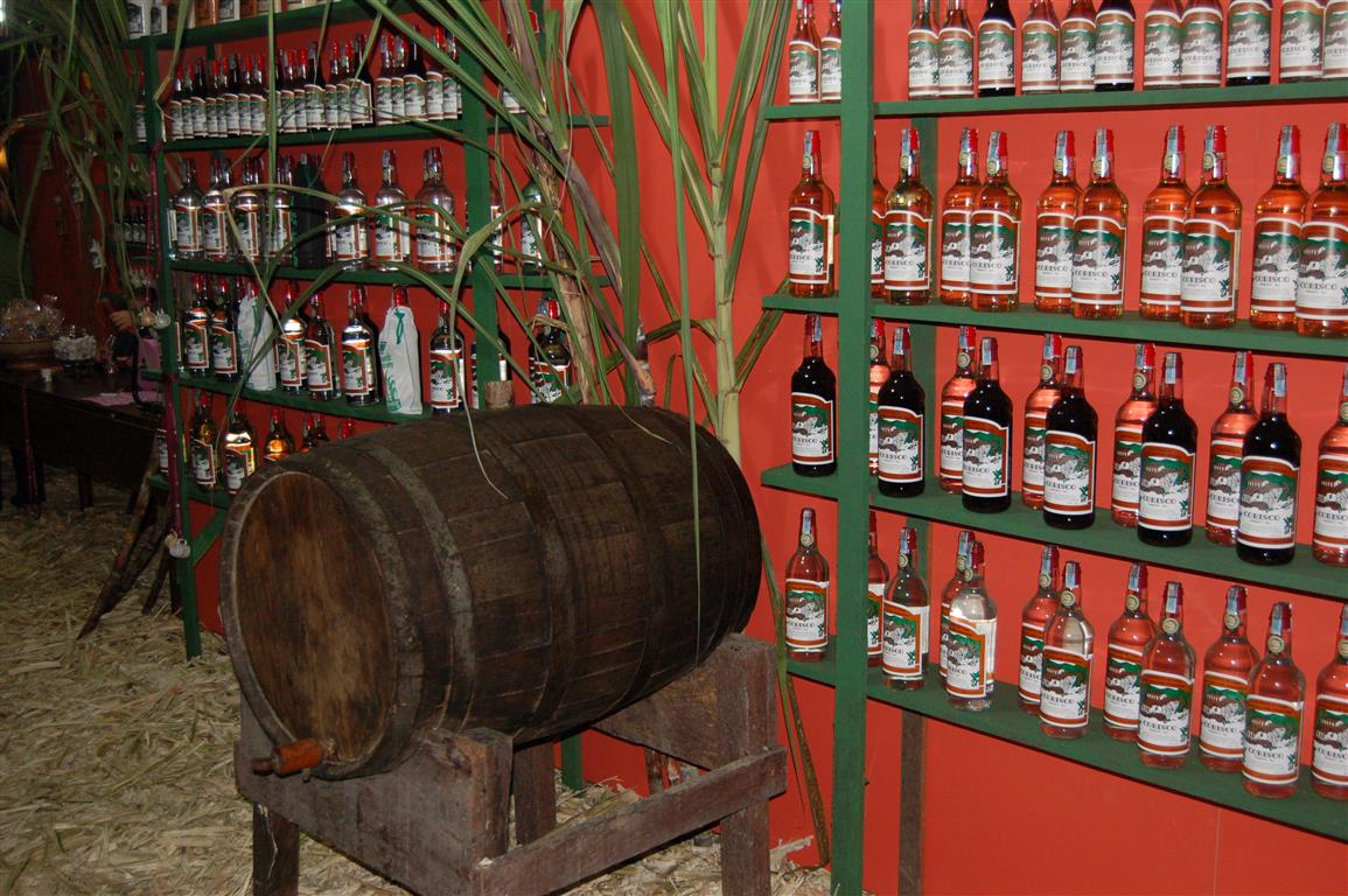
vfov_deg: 34.1
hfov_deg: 49.6
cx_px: 674
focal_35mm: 39
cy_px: 448
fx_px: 1459
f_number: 4.2
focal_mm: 26
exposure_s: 1/100
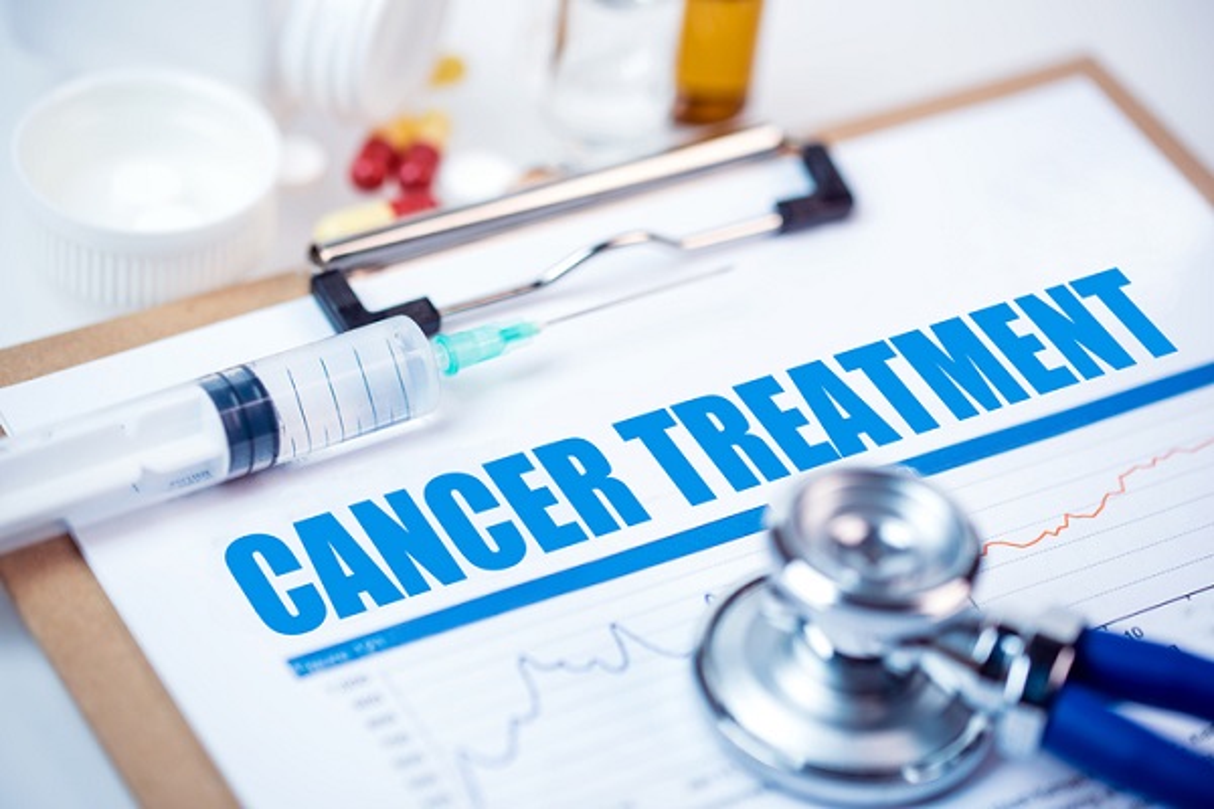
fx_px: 3035
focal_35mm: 90
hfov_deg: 22.6
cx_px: 607
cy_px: 404
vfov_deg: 15.2
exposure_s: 1/160
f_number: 3.3
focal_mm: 90
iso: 64
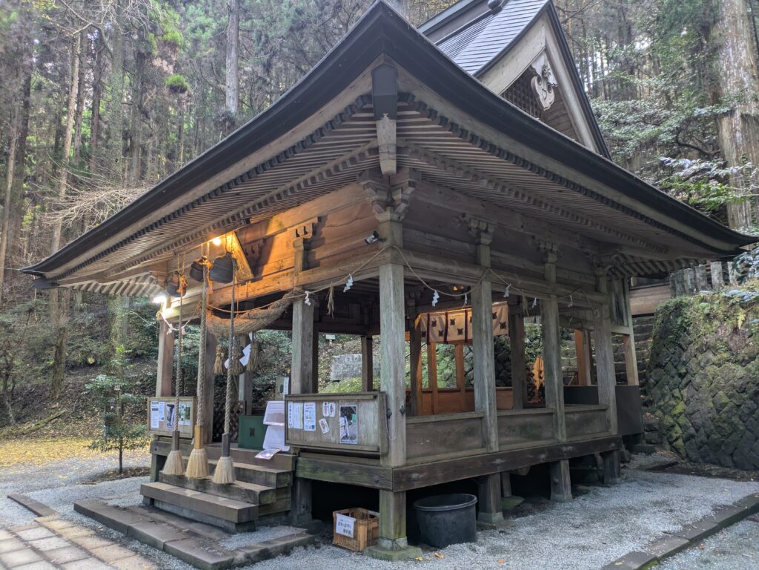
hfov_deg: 69.4
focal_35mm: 25
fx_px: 548
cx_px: 380
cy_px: 285
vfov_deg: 54.9
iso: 148
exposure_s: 1/40
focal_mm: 5.43
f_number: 1.89
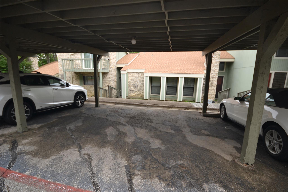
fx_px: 120
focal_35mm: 15
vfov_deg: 77.3
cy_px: 96
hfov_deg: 100.4
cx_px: 144
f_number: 5.6
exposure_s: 1/125
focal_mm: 10
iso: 180
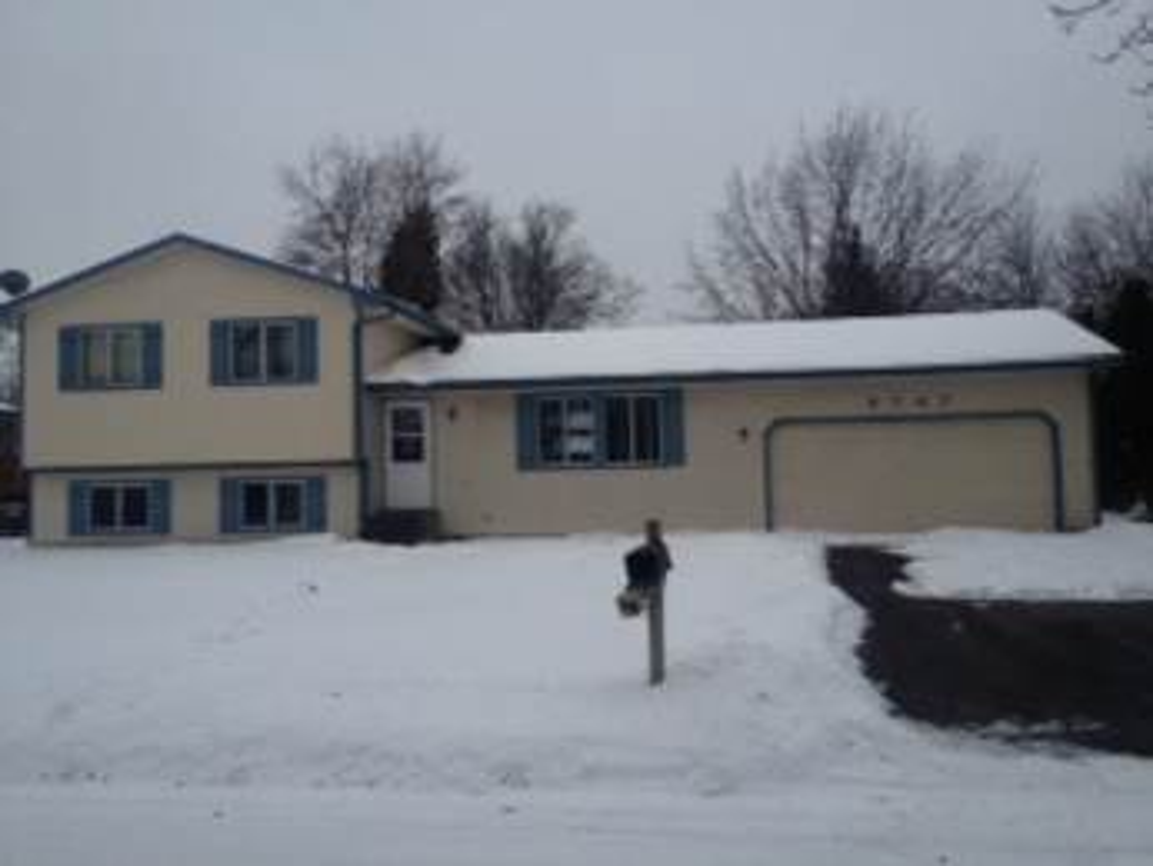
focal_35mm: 35
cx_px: 576
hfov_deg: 52.6
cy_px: 433
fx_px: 1167
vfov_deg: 40.7
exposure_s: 1/945
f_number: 2.4
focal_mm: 4.28
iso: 50
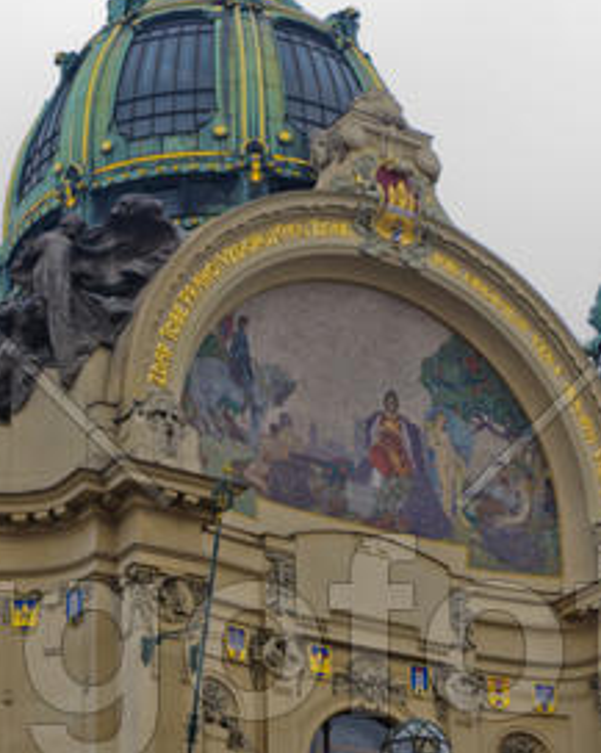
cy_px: 651
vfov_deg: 22.3
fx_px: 1871
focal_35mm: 84
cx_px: 310
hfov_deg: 18.2
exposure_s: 1/125
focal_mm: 28
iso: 200
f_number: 3.5
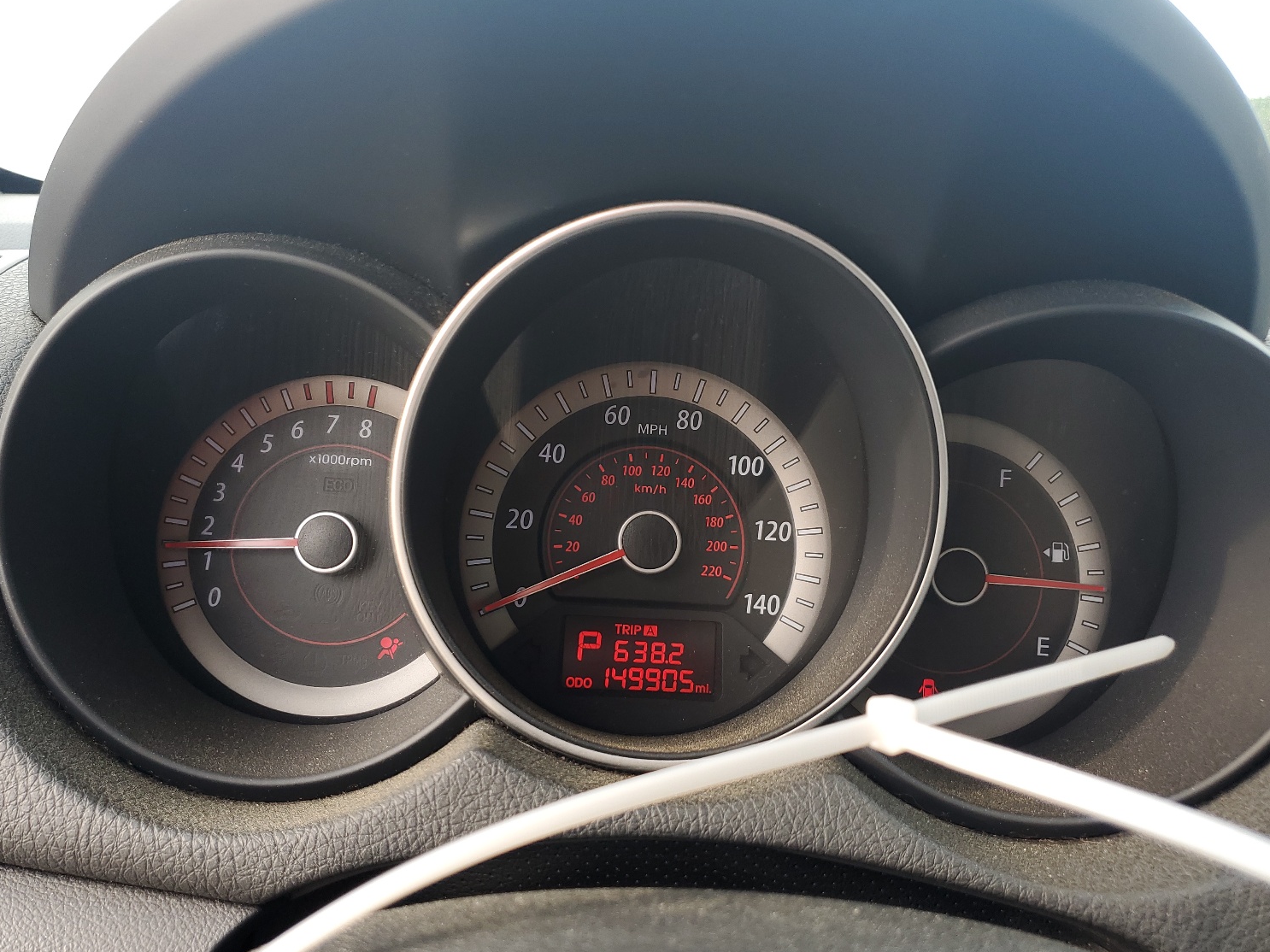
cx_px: 614
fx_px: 1027
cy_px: 474
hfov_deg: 63.4
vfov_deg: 49.7
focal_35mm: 28
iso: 50
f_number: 1.5
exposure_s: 1/164
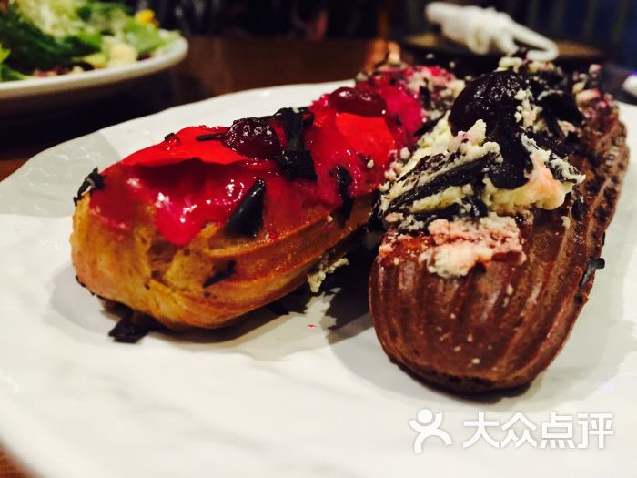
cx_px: 318
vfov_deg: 48.2
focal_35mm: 29
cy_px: 239
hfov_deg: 61.7
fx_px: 534
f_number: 2.2
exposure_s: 1/15
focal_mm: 4.15
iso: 320
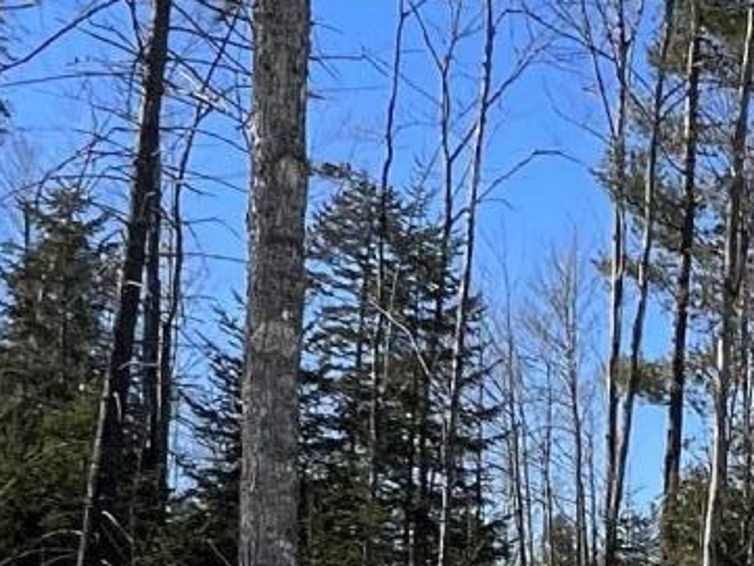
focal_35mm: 72
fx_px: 1569
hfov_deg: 24.7
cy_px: 677
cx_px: 877
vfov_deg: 19.3
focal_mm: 1.57
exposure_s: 1/1429
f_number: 1.8
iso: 32
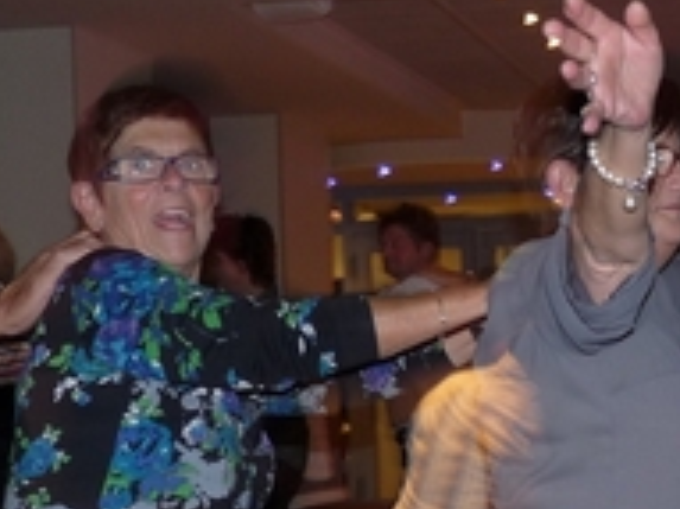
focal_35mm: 85
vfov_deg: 16.9
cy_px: 516
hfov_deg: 22.6
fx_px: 1669
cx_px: 577
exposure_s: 1/8
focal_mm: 4.8
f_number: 2.8
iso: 100
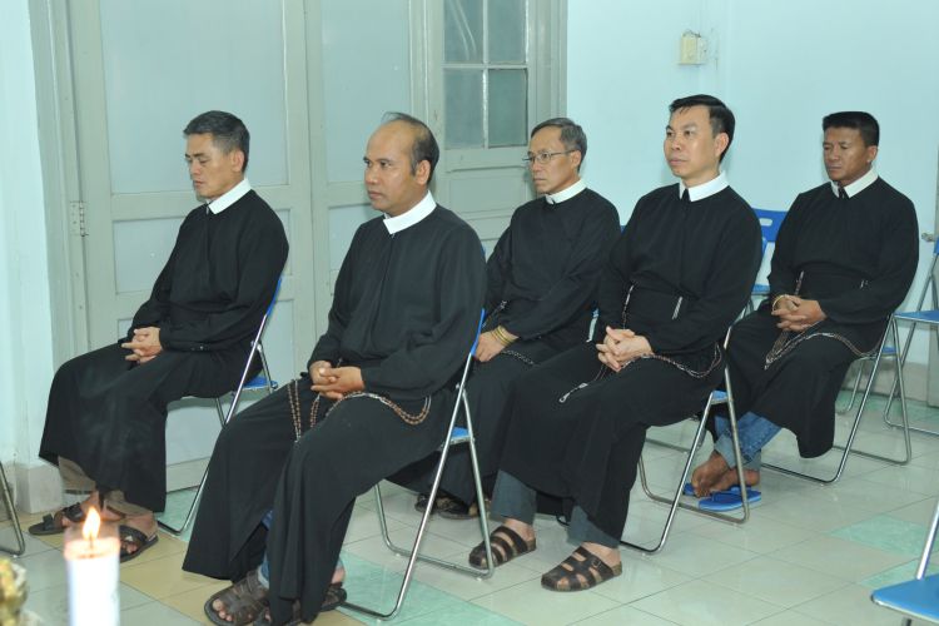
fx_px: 1252
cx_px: 470
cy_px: 313
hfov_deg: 41.1
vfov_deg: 28.1
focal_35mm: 48
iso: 1600
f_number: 4.5
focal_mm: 48
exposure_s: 1/60
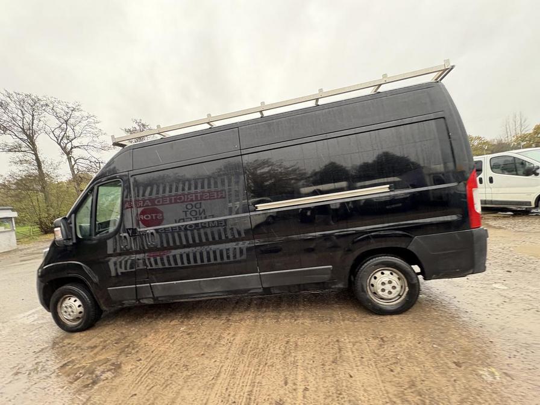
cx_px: 270
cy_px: 202
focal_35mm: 14
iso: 250
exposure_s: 1/91
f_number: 2.2
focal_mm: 2.22
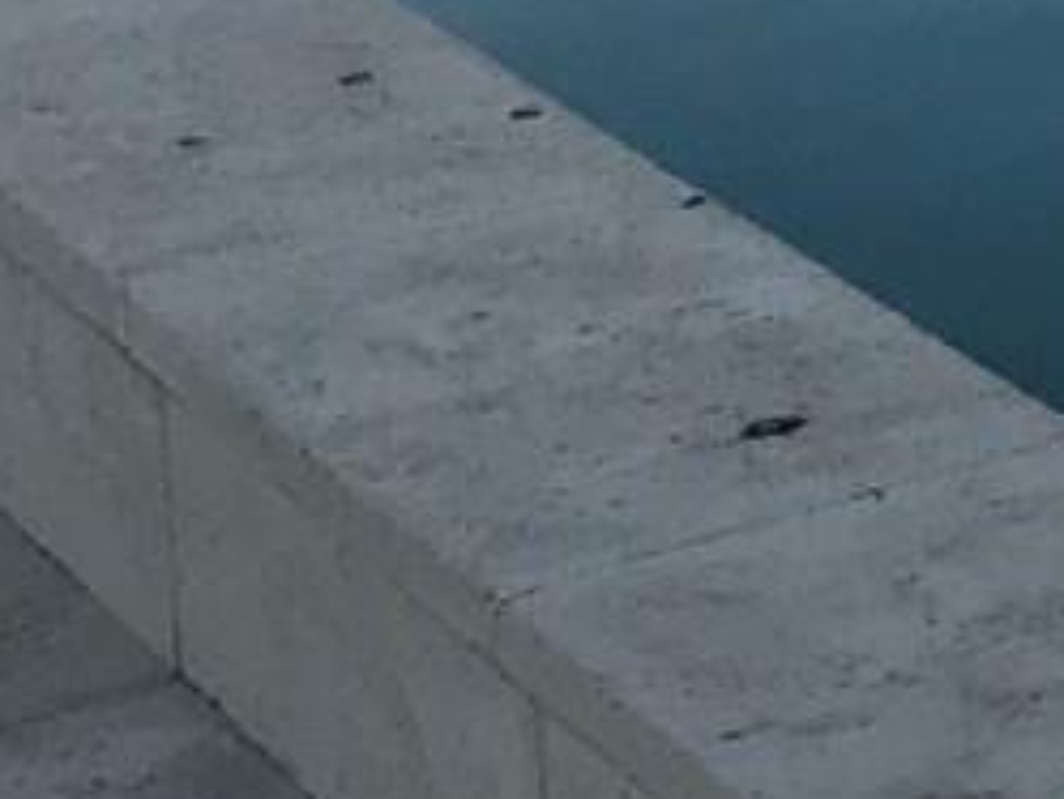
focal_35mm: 180
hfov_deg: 9.9
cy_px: -816
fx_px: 5535
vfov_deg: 7.9
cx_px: 2414
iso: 20
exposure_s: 1/1473
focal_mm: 3.99
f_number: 1.8
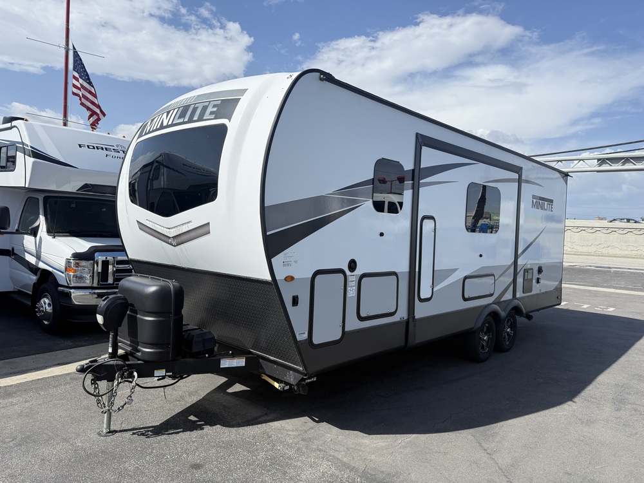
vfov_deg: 56.8
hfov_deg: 71.6
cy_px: 242
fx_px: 446
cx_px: 322
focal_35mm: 24
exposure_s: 1/4167
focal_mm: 6.76
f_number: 1.78
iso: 100
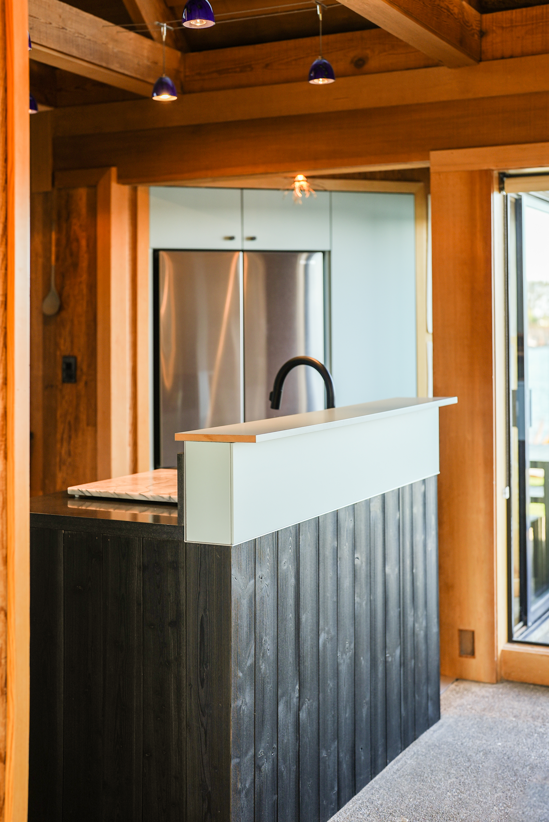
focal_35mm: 50
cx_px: 274
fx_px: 1142
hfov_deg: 27.0
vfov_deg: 39.6
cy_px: 411
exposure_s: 1/160
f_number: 2.5
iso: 80
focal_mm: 50
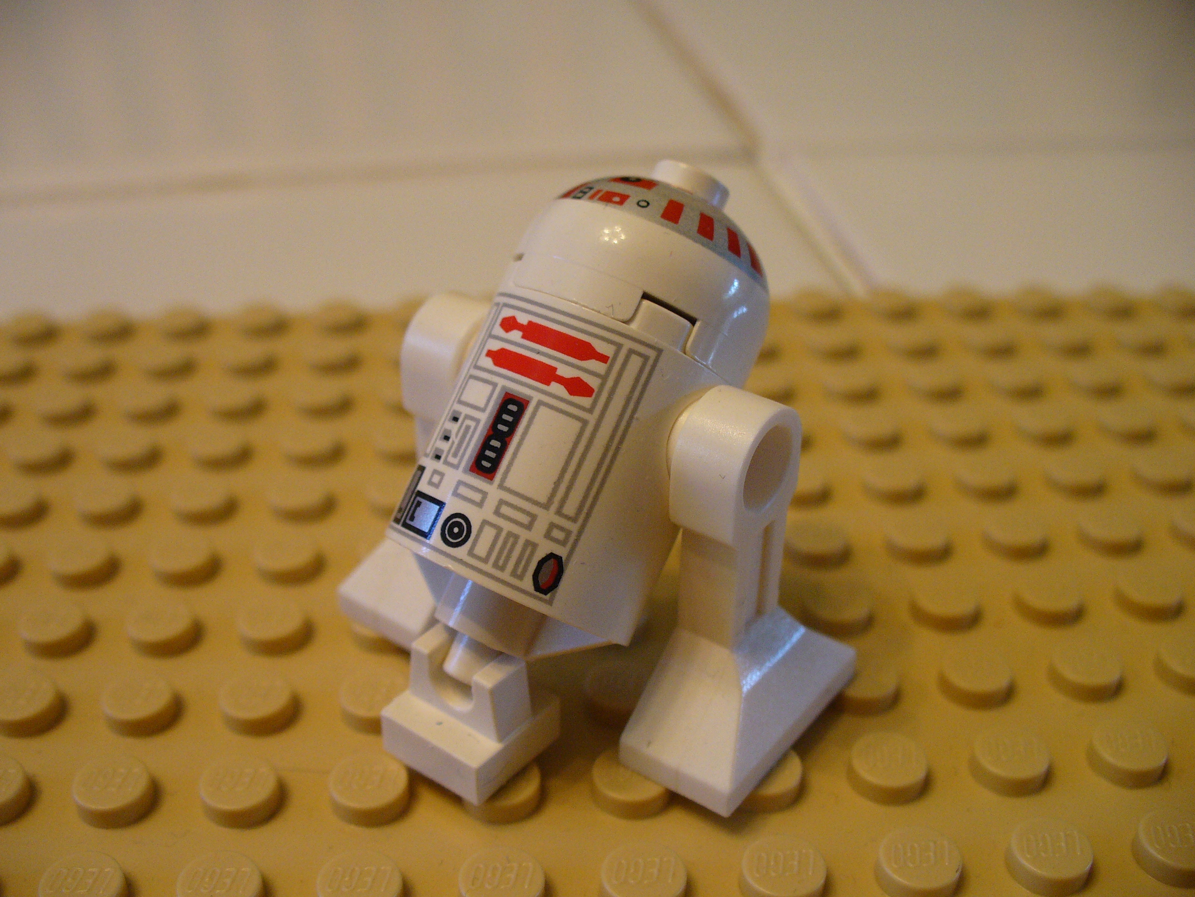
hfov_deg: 50.1
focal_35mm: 37
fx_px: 1277
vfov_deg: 38.7
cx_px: 598
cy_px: 448
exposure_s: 1/25
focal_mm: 6.1
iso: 200
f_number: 2.8
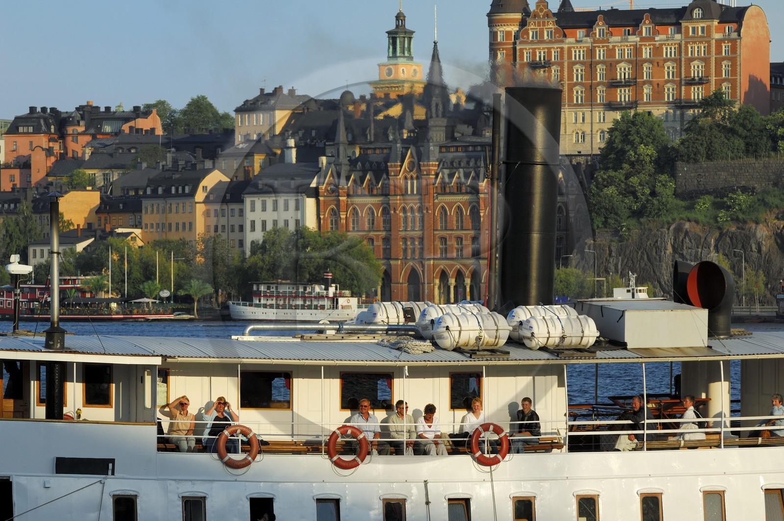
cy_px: 260
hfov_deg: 9.8
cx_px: 392
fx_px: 4567
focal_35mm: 210
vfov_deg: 6.5
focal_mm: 140
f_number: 6.7
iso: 100
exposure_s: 1/400
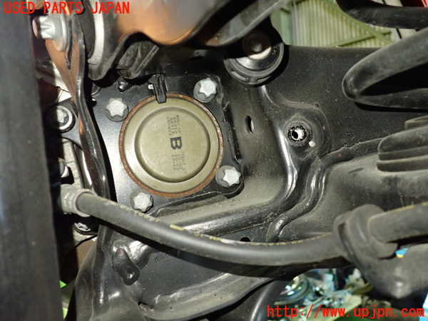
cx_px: 214
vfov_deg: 46.8
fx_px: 371
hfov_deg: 60.0
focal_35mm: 30
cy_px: 160
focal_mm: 5.4
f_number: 2.3
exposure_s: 1/30
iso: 800
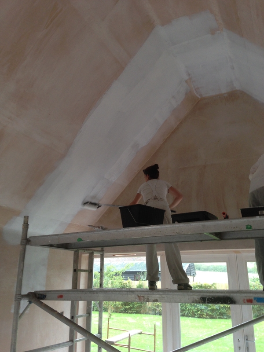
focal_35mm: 33
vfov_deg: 55.4
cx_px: 132
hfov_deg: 42.9
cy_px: 176
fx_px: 336
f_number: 2.4
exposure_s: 1/20
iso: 80
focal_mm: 4.12
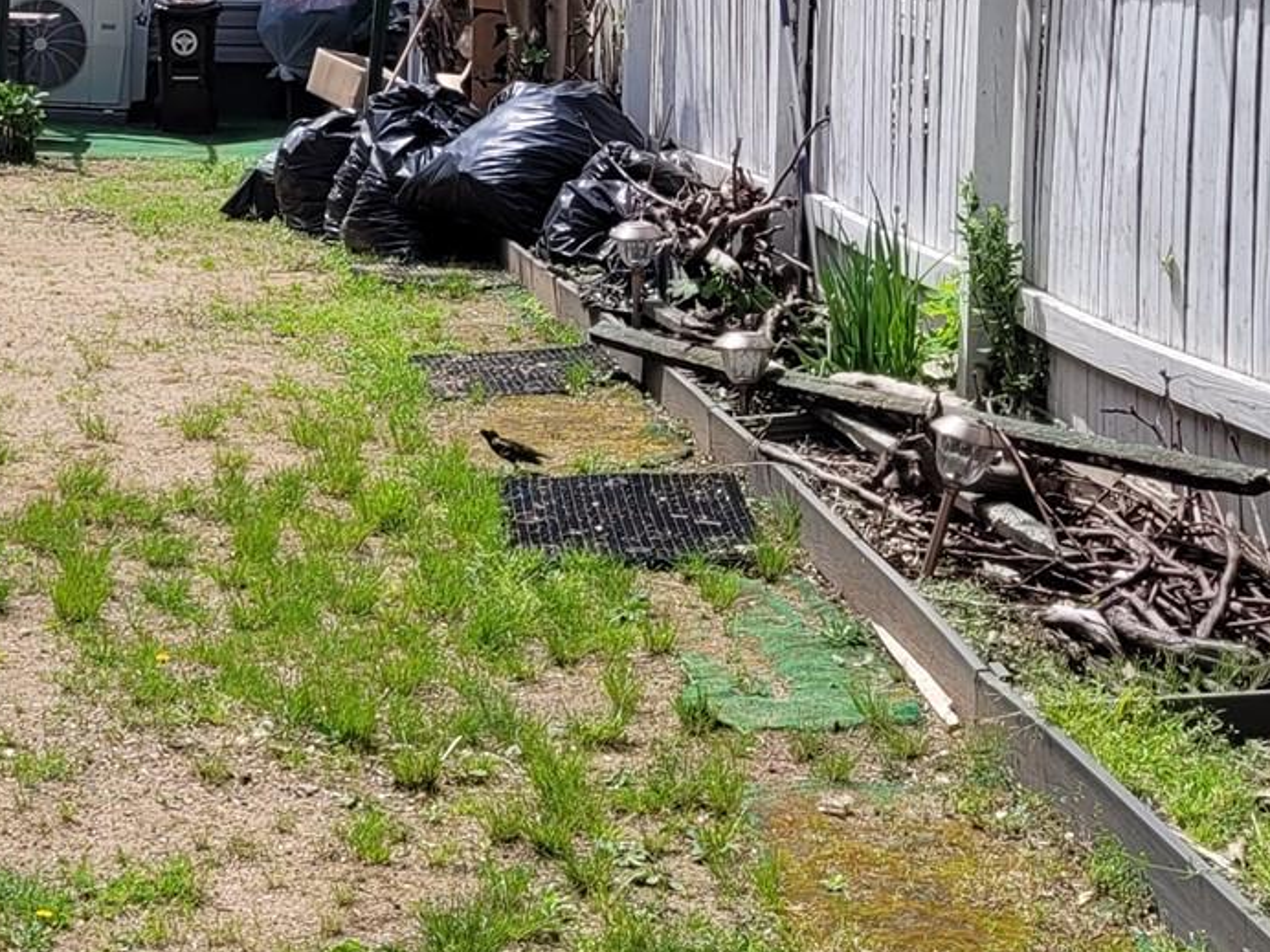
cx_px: 95
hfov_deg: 24.5
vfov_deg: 19.0
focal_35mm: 77
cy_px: 255
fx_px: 2825
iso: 40
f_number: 1.8
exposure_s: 1/2572
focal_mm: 5.4
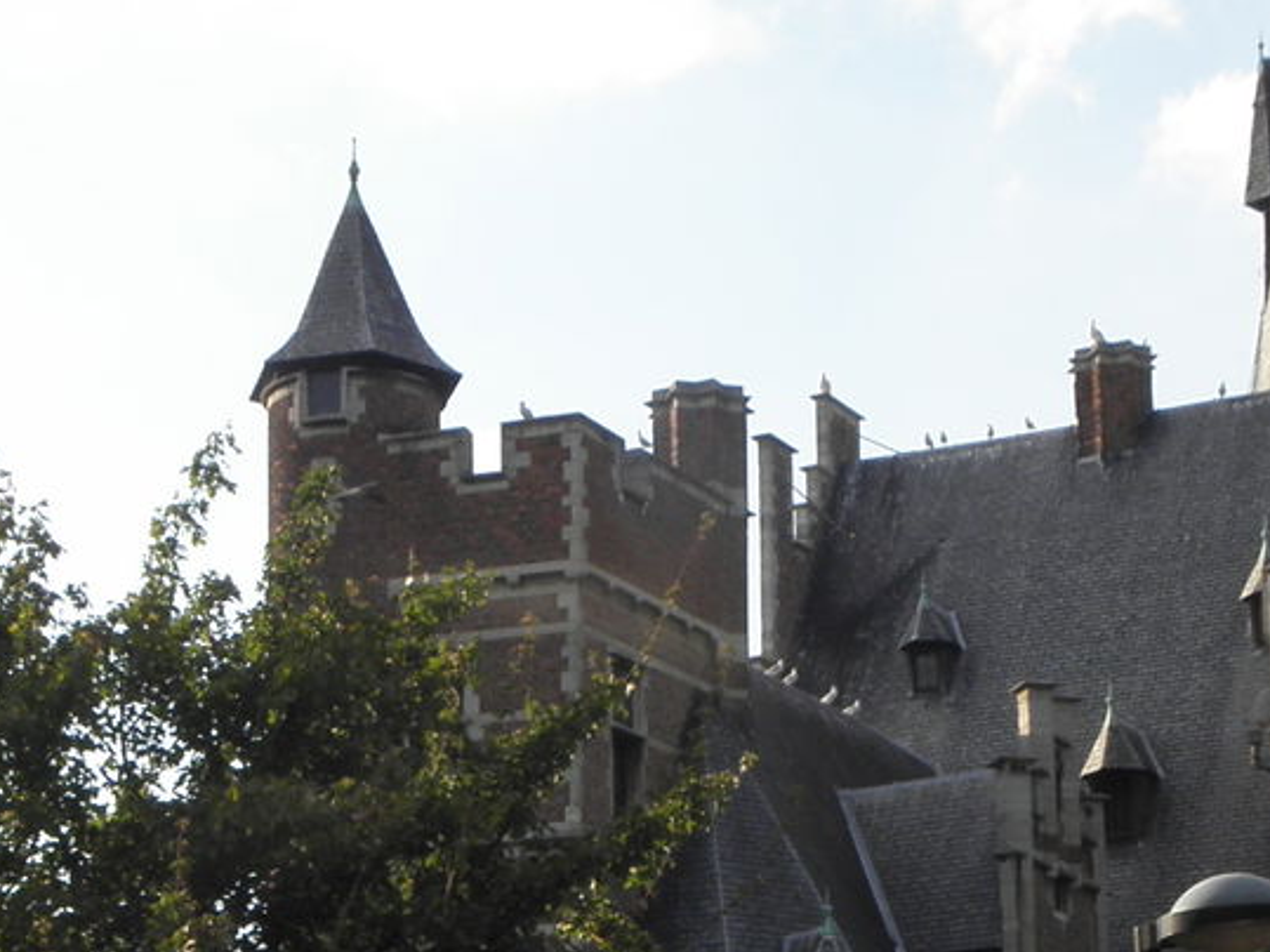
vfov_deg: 14.3
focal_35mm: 101
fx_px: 3705
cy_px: 1086
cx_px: 441
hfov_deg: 19.4
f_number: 5.6
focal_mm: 6.07
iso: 64
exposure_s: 1/160
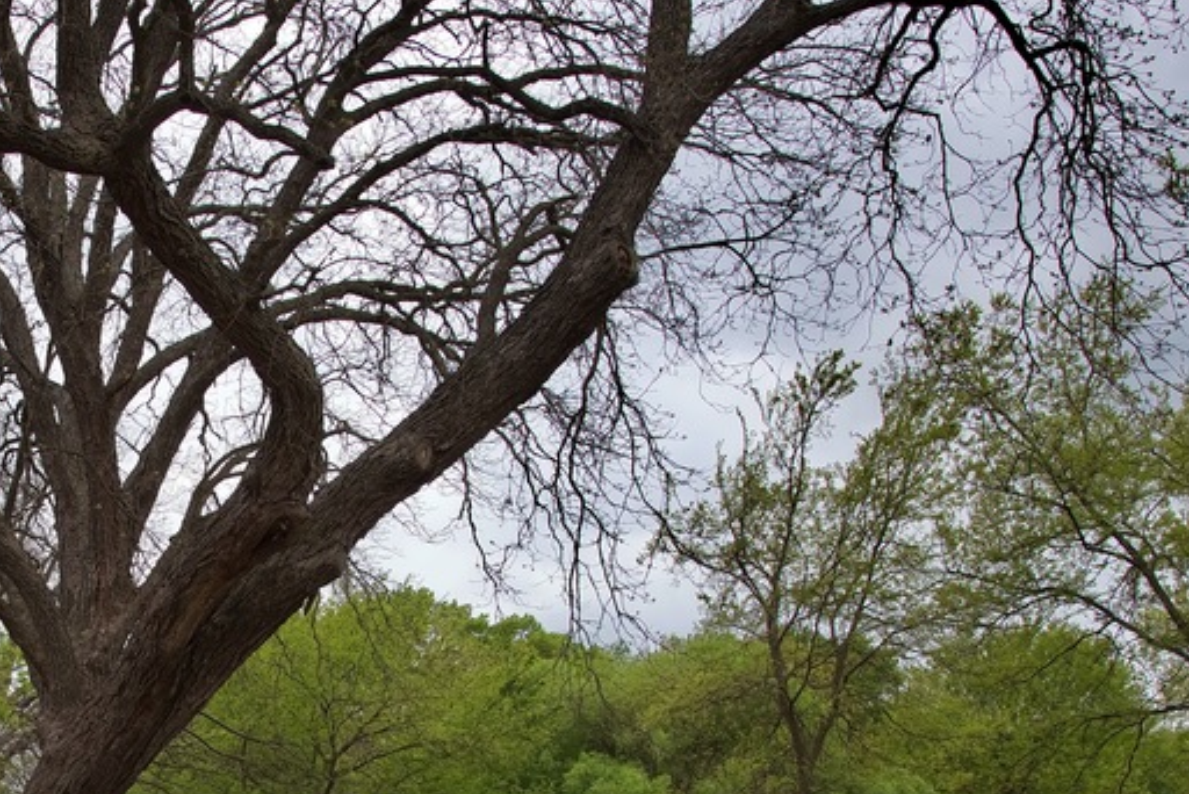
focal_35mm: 60
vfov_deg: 22.3
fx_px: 1983
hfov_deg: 31.8
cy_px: 669
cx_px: 128
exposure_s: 1/200
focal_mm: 24
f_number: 8
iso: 100
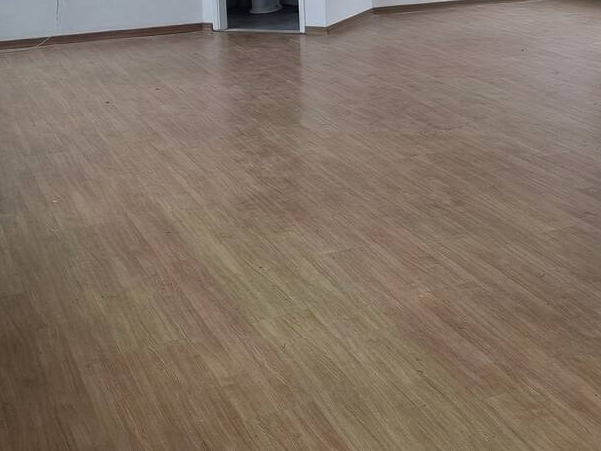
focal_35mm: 62
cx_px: 499
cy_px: 0
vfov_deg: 22.7
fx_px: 1076
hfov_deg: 30.3
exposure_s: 1/145
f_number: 1.8
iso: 50
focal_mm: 5.4
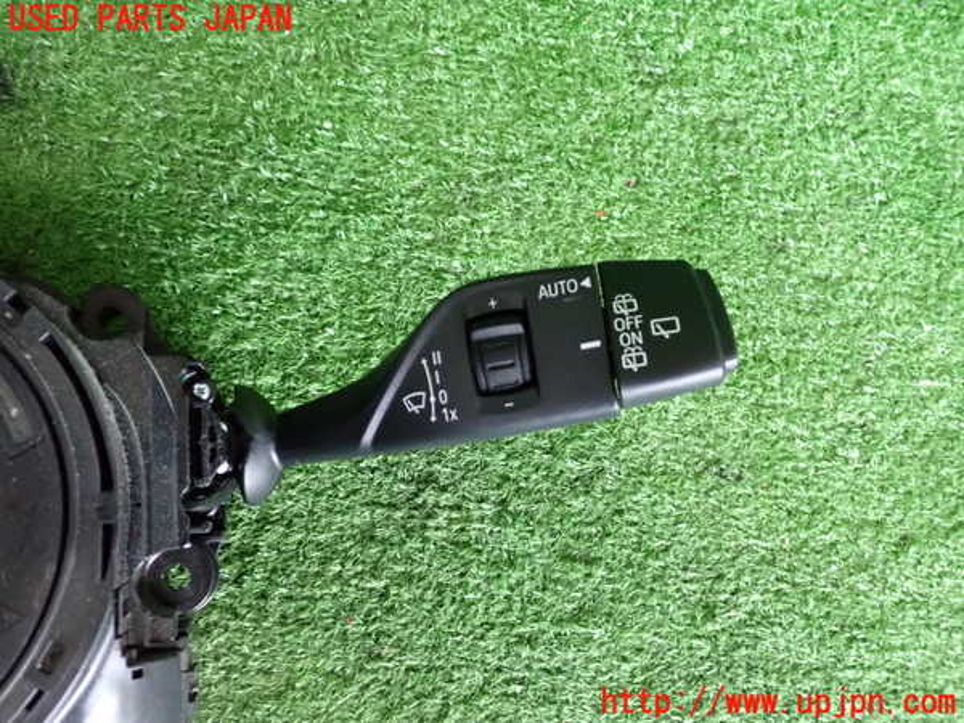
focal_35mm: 32
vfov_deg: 44.2
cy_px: 362
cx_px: 482
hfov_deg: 56.8
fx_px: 891
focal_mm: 5.79
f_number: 2.4
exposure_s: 1/60
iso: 1250
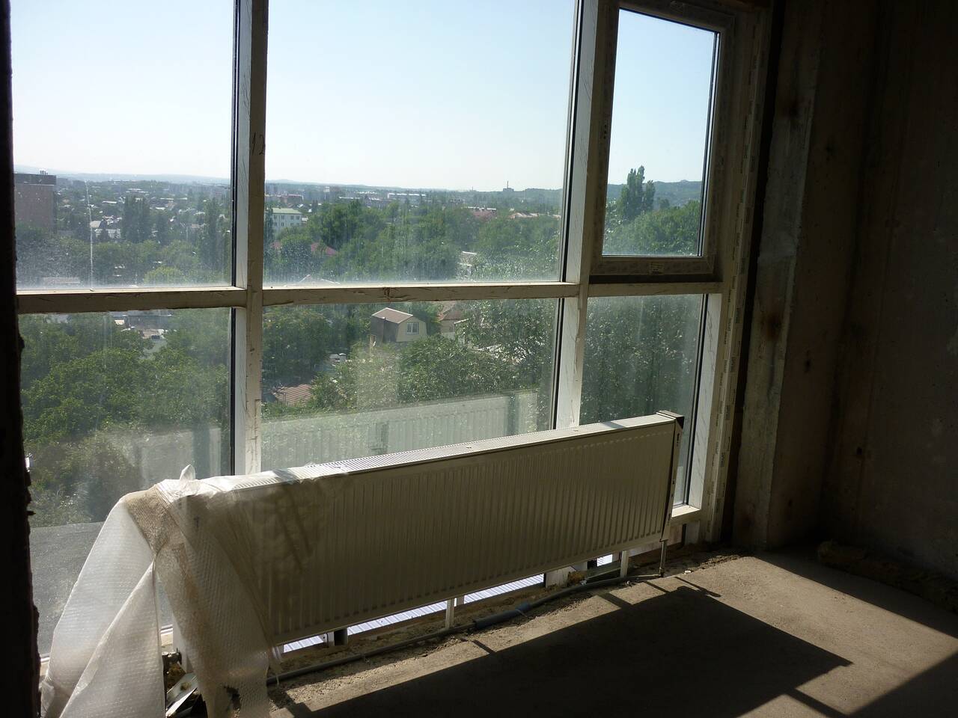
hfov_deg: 55.4
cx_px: 479
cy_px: 359
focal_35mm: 33
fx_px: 913
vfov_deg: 42.9
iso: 80
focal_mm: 5.5
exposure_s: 1/640
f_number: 2.8
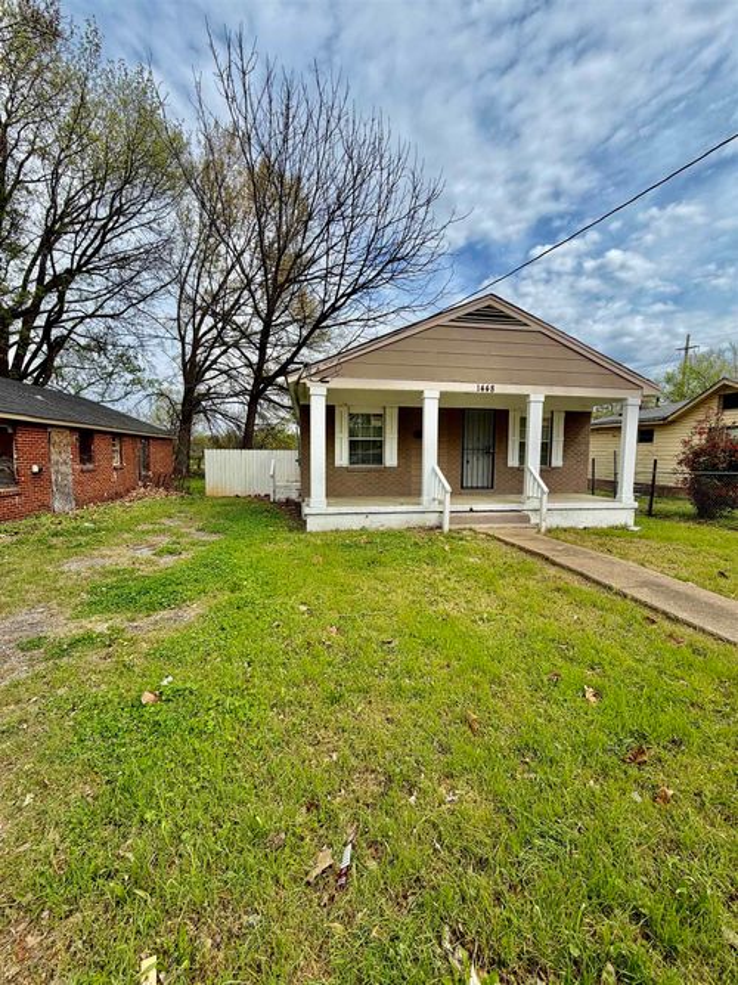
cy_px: 492
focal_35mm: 14
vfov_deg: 102.1
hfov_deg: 85.7
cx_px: 369
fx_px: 398
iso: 20
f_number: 2.2
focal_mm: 2.22
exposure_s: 1/799
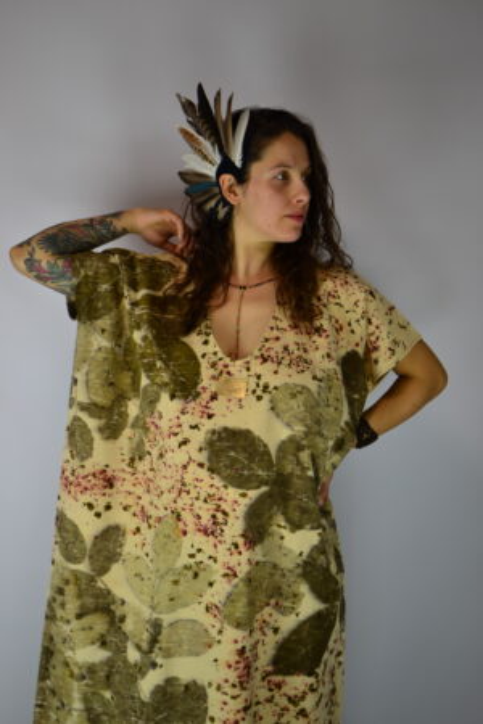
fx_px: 1056
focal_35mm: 52
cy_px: 362
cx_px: 242
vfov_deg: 37.9
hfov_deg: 25.8
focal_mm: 35
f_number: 1.8
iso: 100
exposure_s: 1/125
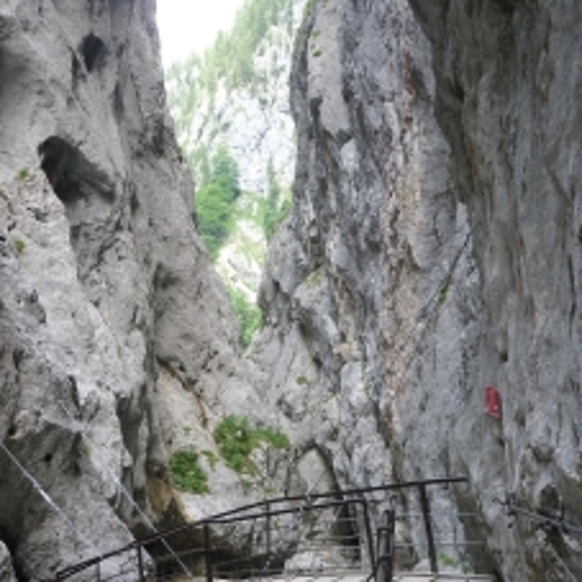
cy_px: 423
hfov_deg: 37.5
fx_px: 856
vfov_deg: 36.8
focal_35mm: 45
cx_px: 276
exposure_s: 1/60
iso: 80
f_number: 2.8
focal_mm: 5.5
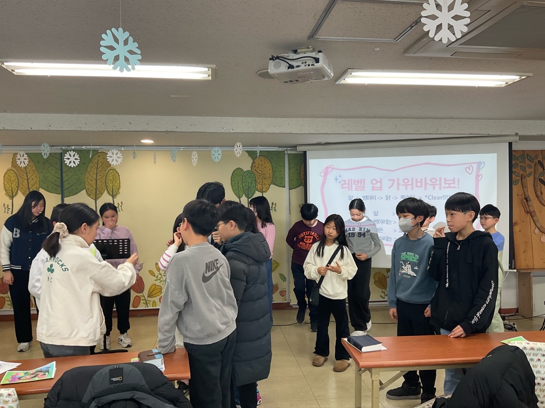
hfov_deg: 61.7
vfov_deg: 48.2
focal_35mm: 29
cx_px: 272
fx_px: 457
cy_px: 204
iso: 40
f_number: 1.8
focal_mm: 3
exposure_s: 1/60
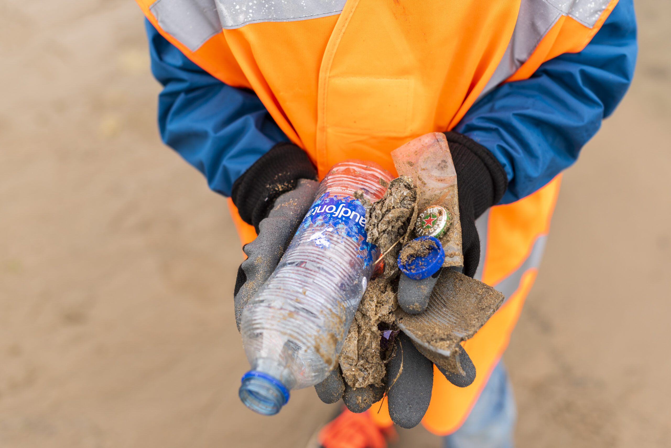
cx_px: 336
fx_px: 932
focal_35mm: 50
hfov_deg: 39.6
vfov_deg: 27.0
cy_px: 224
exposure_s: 1/320
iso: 100
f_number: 2.8
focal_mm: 50
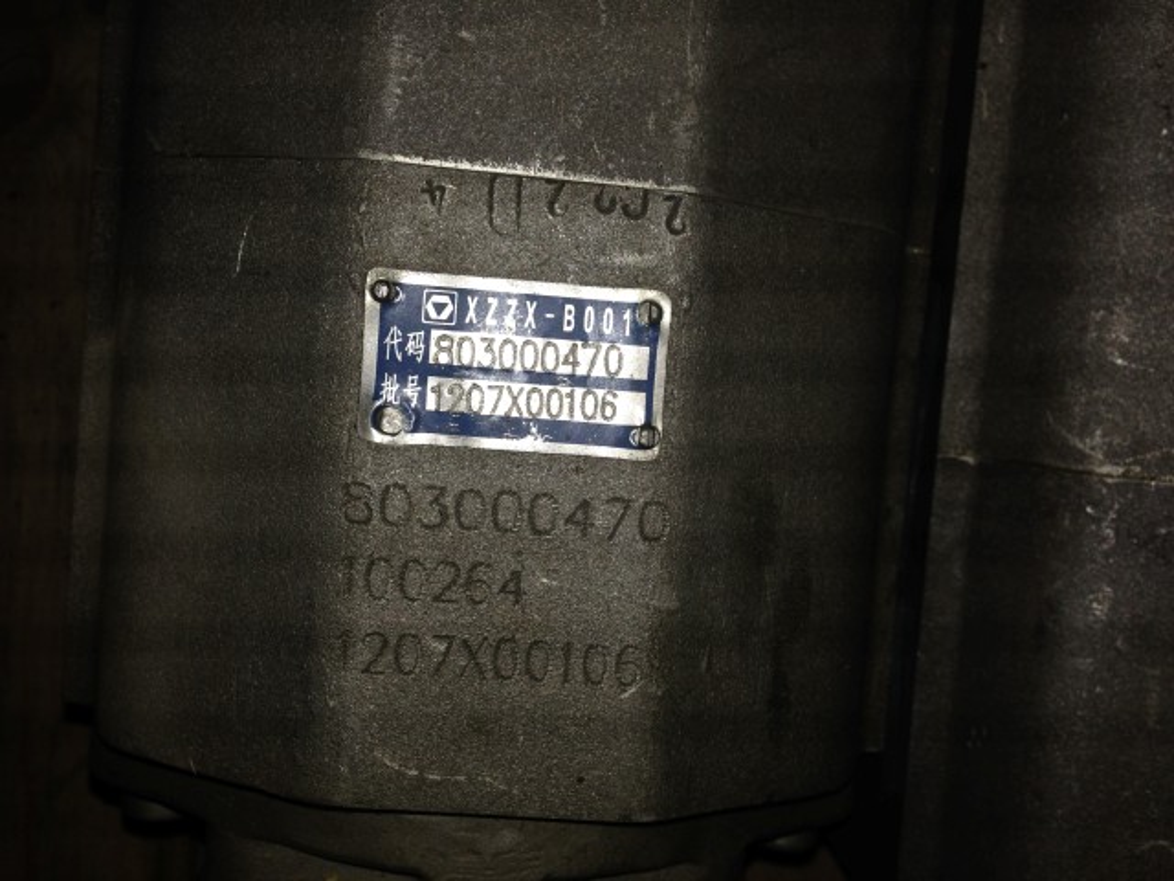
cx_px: 587
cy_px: 440
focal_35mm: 33
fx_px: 1119
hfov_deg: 55.4
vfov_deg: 42.9
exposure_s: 1/159
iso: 50
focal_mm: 4.12
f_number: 2.4
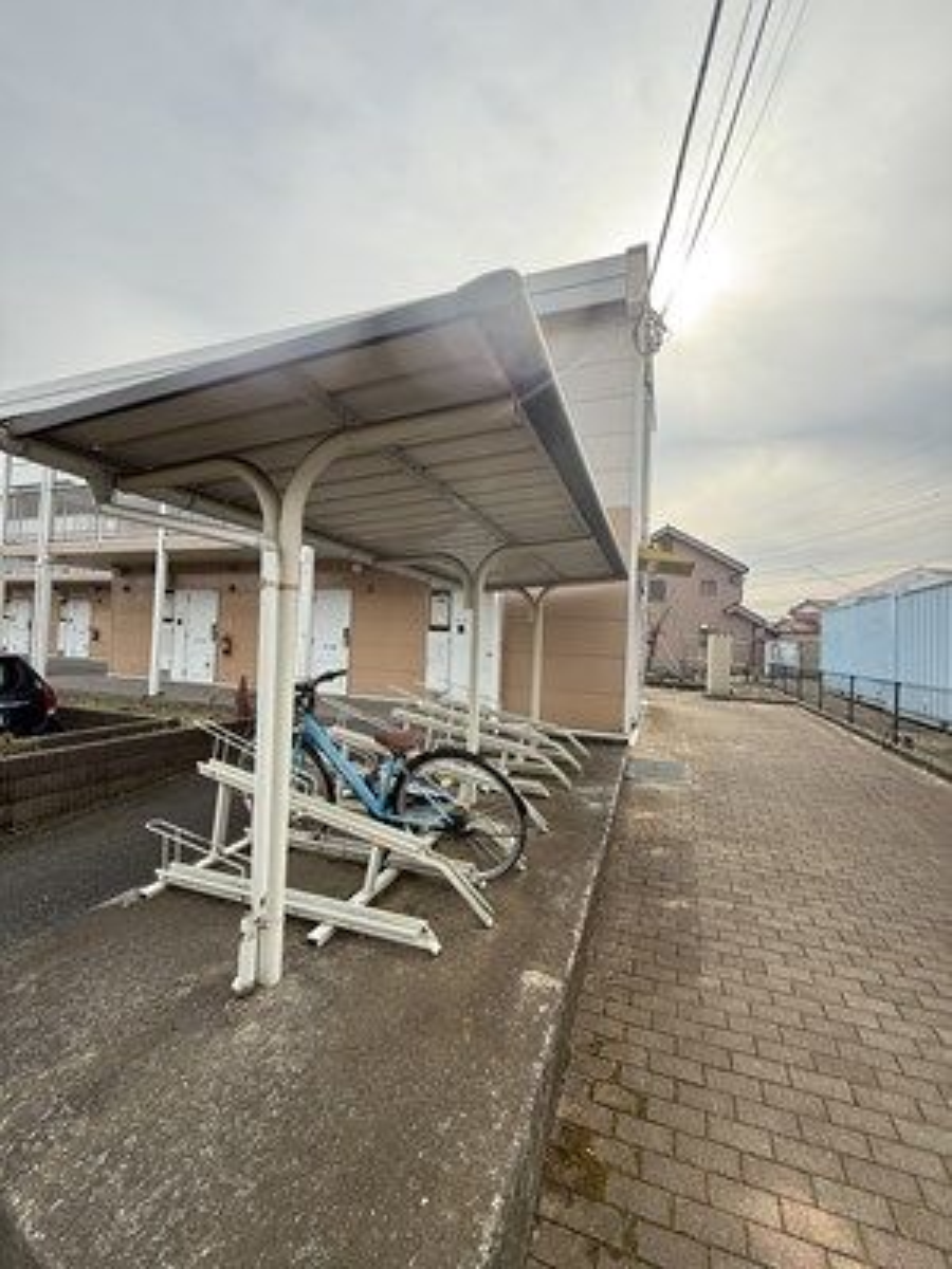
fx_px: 513
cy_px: 634
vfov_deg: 102.1
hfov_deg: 85.7
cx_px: 476
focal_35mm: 14
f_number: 2.2
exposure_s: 1/564
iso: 64
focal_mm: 2.22
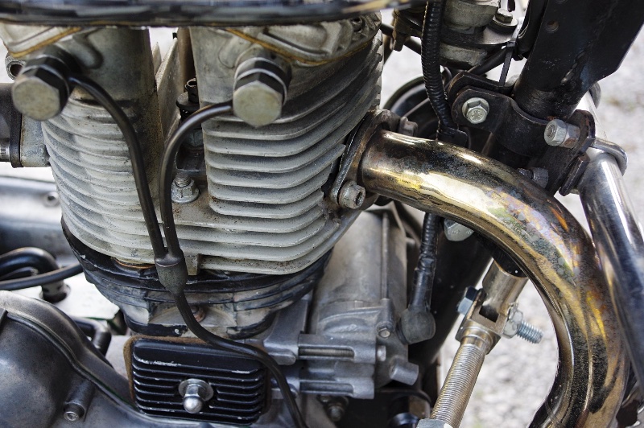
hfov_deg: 43.6
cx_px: 322
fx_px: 804
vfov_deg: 29.8
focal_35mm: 45
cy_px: 214
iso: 400
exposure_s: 1/250
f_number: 4
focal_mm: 30
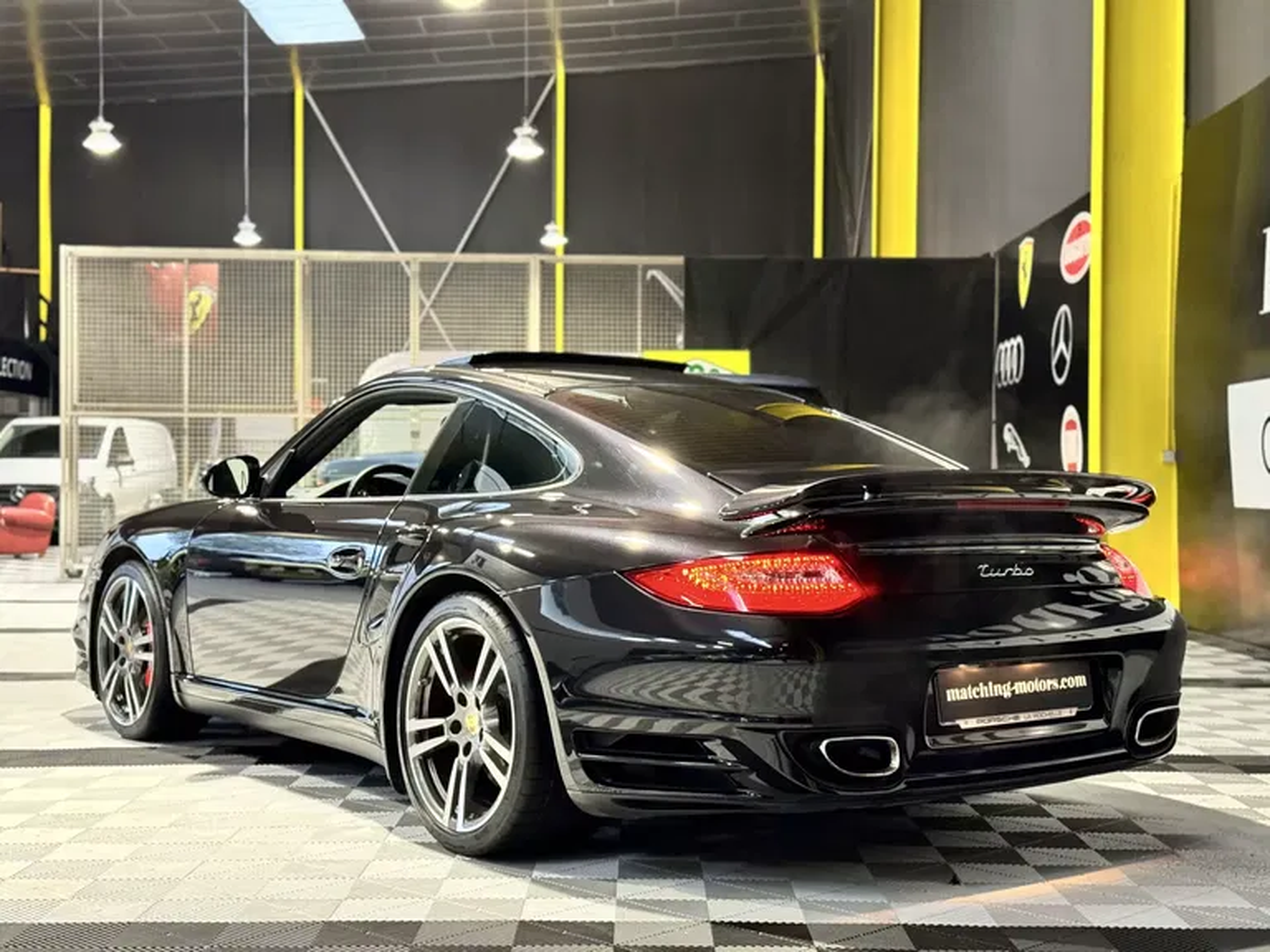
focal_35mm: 48
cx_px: 635
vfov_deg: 30.3
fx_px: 1761
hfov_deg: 39.7
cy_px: 476
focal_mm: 6.86
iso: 500
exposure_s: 1/25
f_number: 1.78
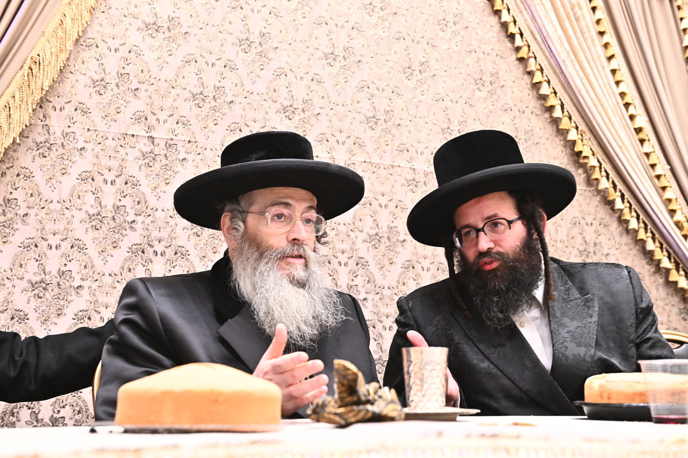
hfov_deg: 41.1
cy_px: 229
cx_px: 344
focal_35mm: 48
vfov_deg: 28.0
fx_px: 917
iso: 3200
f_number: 5
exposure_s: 1/160
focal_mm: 48
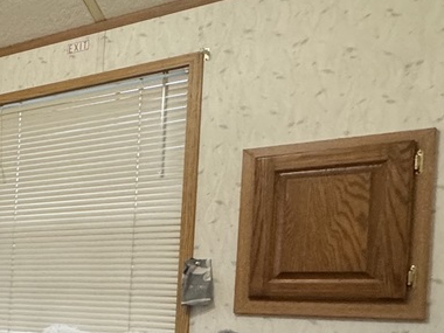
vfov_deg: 26.5
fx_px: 680
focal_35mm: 53
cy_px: 310
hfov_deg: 24.3
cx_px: -283
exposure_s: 1/120
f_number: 2.2
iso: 320
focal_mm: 2.22
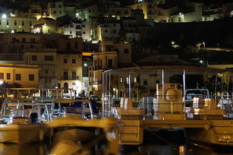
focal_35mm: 132
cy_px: 7
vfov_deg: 10.3
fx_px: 853
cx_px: 7
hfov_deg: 15.3
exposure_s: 6
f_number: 5.6
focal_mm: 45
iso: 100
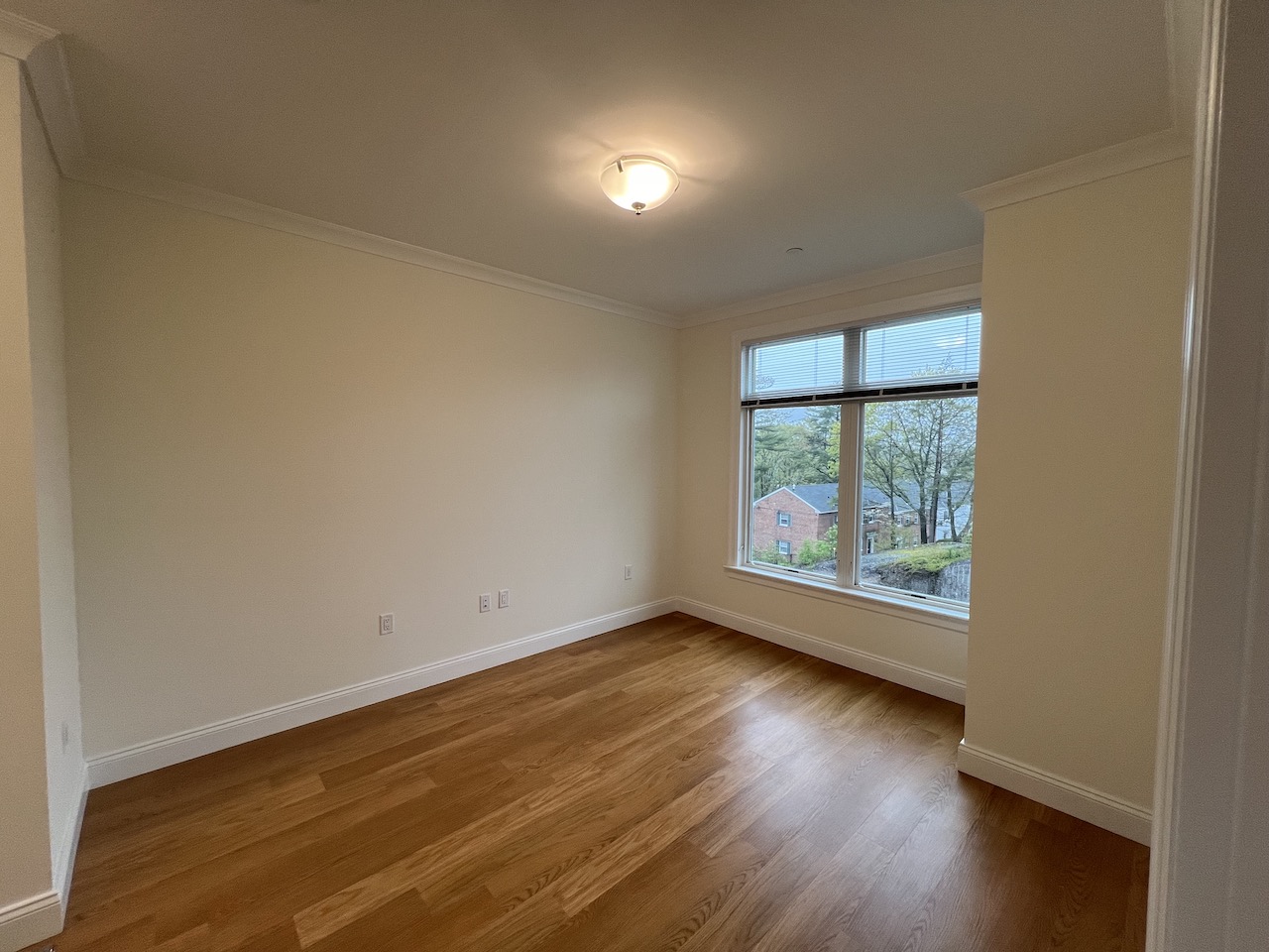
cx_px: 634
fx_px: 477
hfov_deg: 106.2
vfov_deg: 89.9
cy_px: 476
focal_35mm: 13
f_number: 1.8
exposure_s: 1/120
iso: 125
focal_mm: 1.57
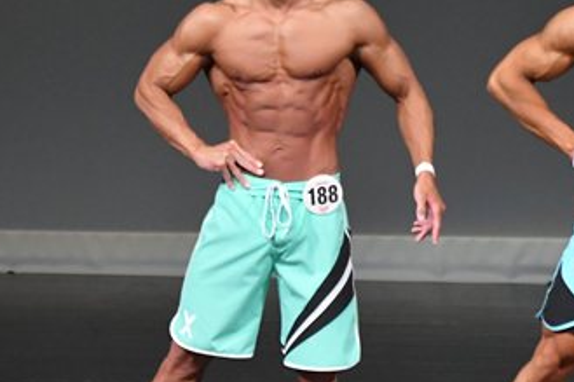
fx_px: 11824
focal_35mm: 742
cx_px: 174
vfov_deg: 1.9
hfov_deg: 2.8
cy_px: 225
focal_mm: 210
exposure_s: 1/400
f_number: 5.6
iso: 4000
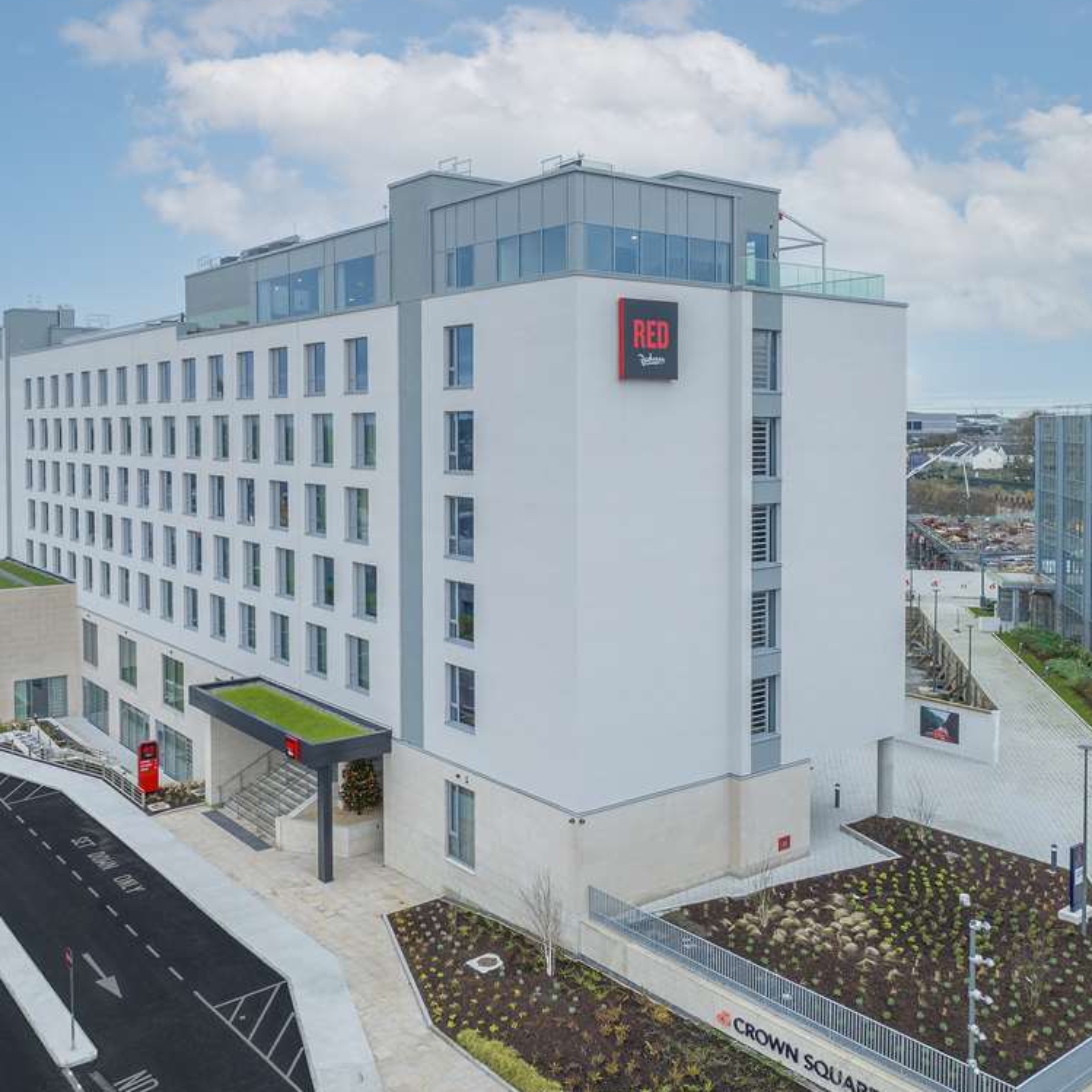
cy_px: 538
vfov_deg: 55.6
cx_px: 489
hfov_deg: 55.5
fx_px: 1035
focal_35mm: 29
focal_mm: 12.29
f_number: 2.8
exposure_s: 1/320
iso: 100
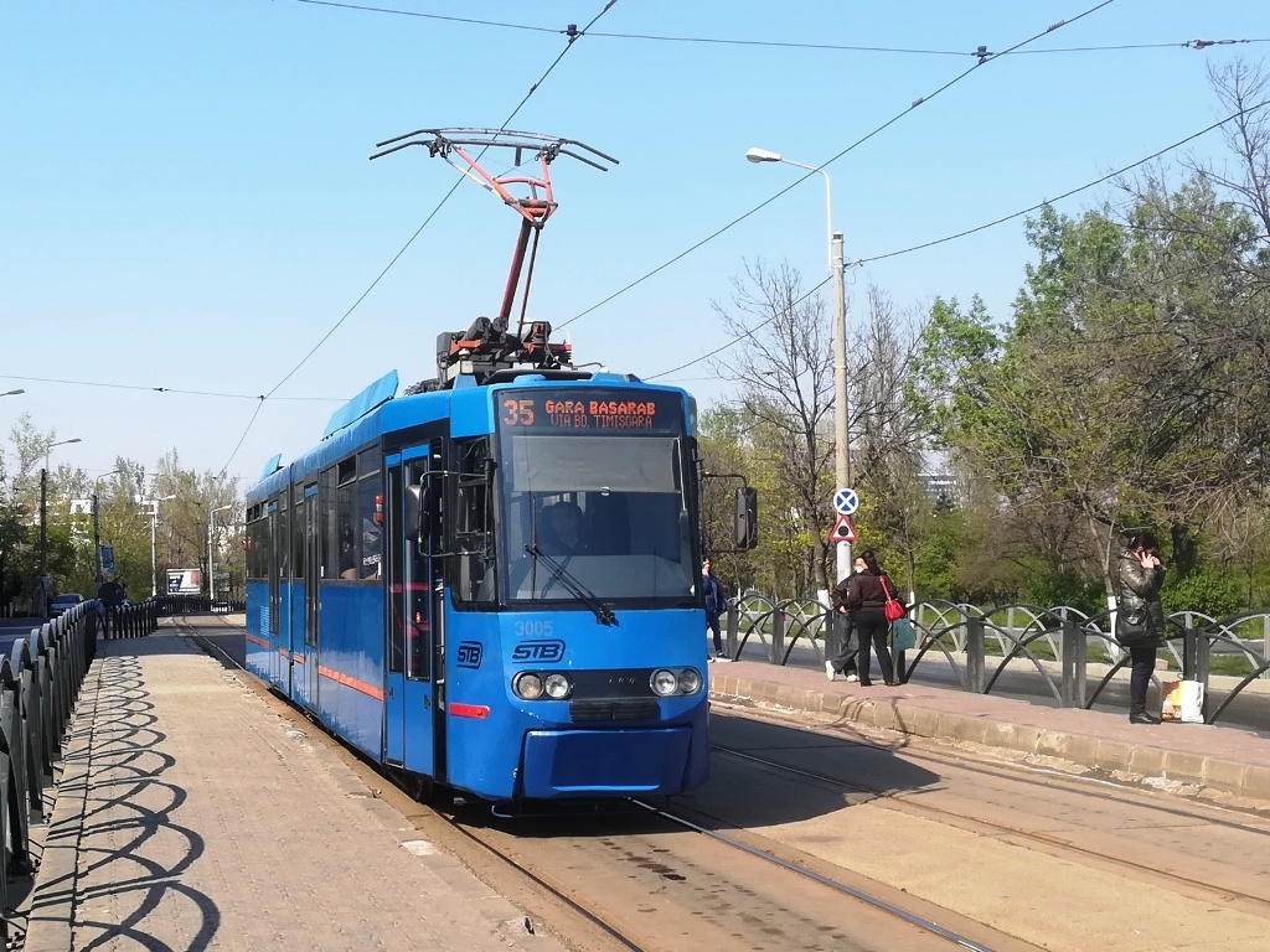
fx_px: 1834
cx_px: 635
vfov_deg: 29.1
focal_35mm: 50
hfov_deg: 38.2
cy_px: 476
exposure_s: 1/646
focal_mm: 3.83
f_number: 2.2
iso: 50
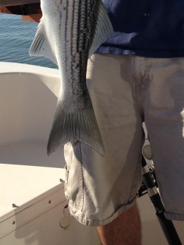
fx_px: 538
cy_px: -9
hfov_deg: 19.3
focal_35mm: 76
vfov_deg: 24.3
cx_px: 136
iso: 50
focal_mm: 4.12
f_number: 2.4
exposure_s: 1/1595
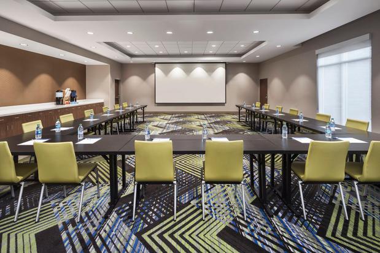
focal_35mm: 17
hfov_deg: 93.3
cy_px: 126
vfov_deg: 70.5
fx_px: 179
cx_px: 190
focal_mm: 17
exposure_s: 1/2
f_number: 11
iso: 320
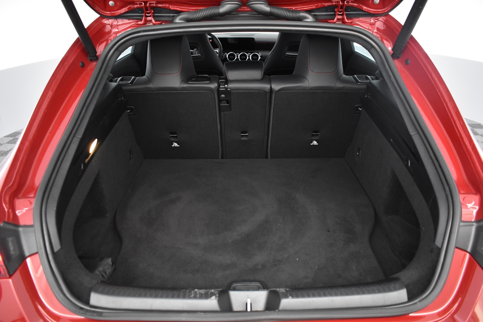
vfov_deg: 47.9
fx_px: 362
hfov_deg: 67.4
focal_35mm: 27
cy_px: 161
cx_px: 242
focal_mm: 18
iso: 2200
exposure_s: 1/30
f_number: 3.5
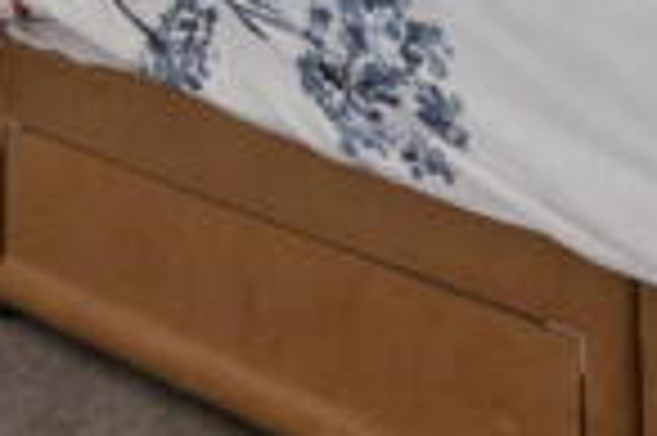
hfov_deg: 27.9
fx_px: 1313
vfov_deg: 14.8
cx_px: 200
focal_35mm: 72
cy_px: -479
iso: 640
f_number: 5.6
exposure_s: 1/40
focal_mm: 16
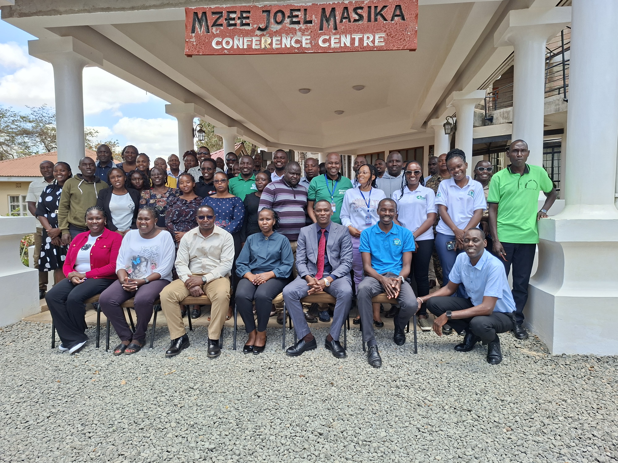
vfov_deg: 58.9
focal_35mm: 23
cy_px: 232
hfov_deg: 73.9
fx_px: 411
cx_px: 309
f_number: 1.8
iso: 50
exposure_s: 1/495
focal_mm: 5.54
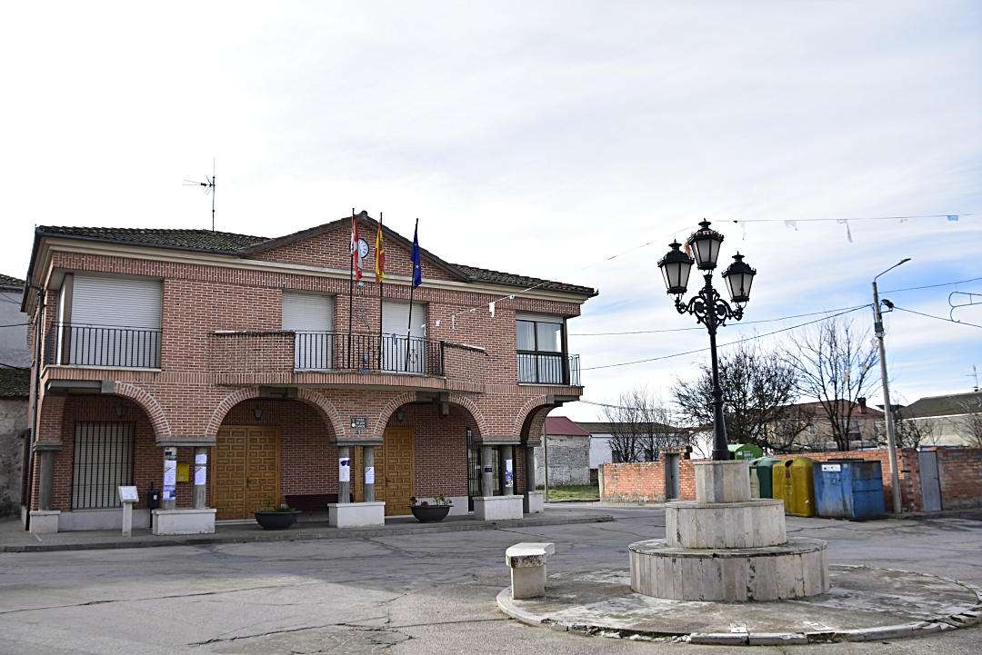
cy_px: 328
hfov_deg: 67.4
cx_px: 491
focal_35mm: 27
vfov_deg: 48.0
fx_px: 737
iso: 100
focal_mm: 18
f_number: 5.6
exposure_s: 1/250
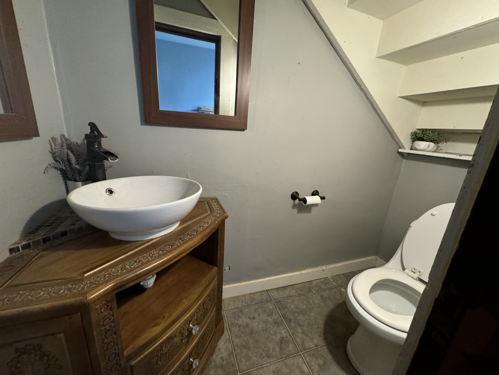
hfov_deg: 102.1
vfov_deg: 85.7
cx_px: 250
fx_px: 202
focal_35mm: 14
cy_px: 188
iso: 500
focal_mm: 2.22
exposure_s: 1/60
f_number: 2.2
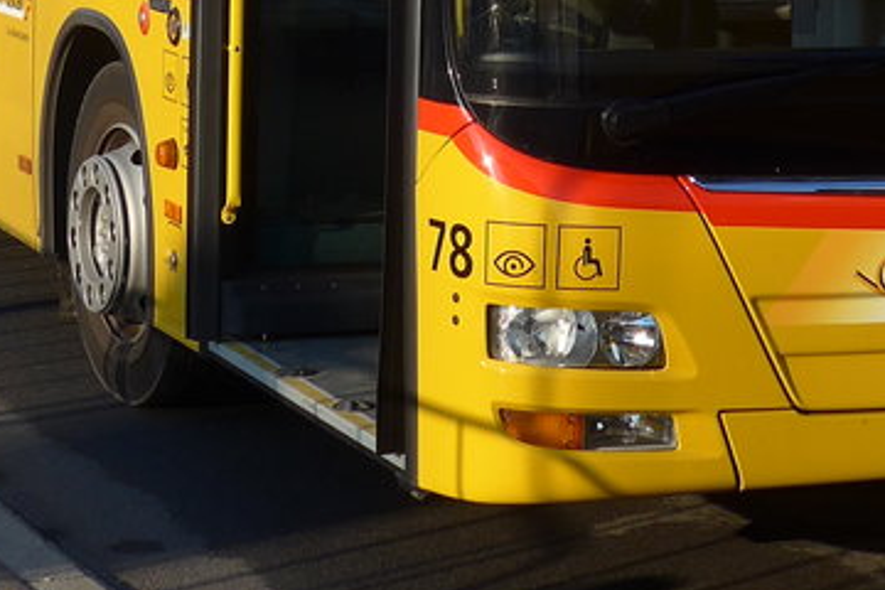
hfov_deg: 17.3
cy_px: -234
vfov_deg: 11.2
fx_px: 2901
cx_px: 457
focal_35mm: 118
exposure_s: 1/800
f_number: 2.8
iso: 80
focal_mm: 7
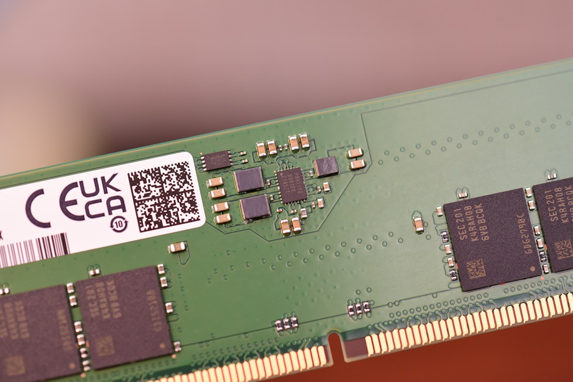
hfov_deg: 19.5
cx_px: 286
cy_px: 191
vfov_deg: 13.0
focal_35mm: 105
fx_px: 1671
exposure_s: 1/60
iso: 1600
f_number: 5.6
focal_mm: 105
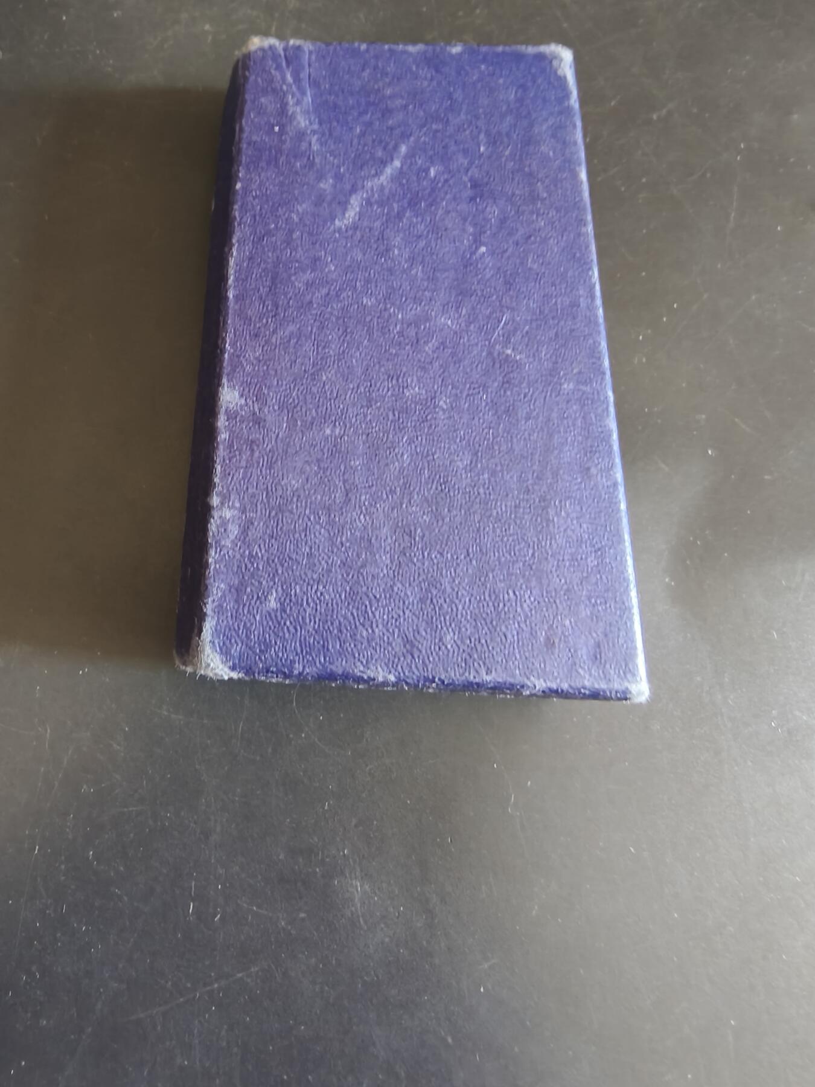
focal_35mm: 23
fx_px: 722
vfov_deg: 73.9
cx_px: 408
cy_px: 544
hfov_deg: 58.9
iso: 1000
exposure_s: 1/41.5
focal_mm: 2.32
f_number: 2
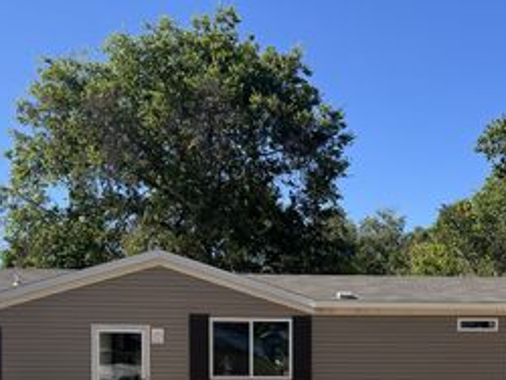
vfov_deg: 26.6
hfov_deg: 36.7
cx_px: 304
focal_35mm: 52
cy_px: 377
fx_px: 761
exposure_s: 1/2915
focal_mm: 5.7
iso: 50
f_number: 1.5
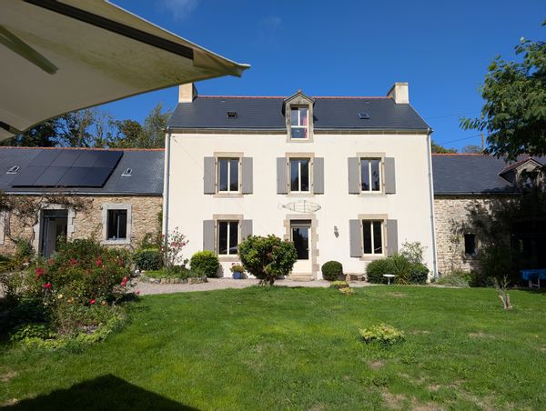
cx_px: 273
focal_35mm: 24
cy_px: 206
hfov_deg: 71.5
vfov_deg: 57.0
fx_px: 379
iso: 21
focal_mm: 6.9
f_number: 1.68
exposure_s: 1/1764
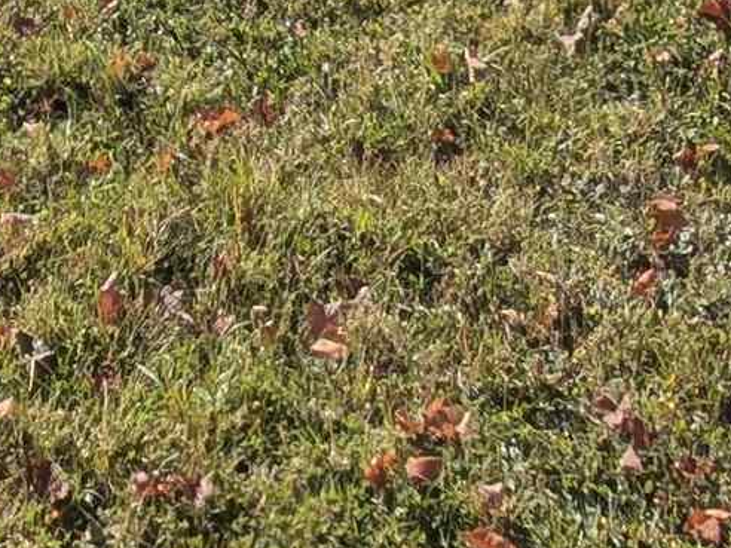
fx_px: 1711
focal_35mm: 81
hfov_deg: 23.9
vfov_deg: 11.0
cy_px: -1123
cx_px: 208
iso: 49
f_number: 2.2
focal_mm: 1.95
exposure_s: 1/3195
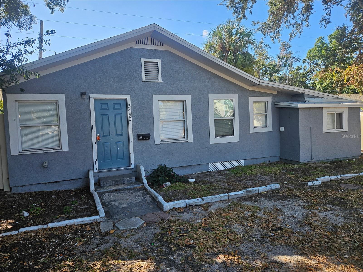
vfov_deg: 58.9
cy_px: 136
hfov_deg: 73.9
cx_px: 182
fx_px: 241
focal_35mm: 23
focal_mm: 5.4
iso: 32
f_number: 1.8
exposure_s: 1/586
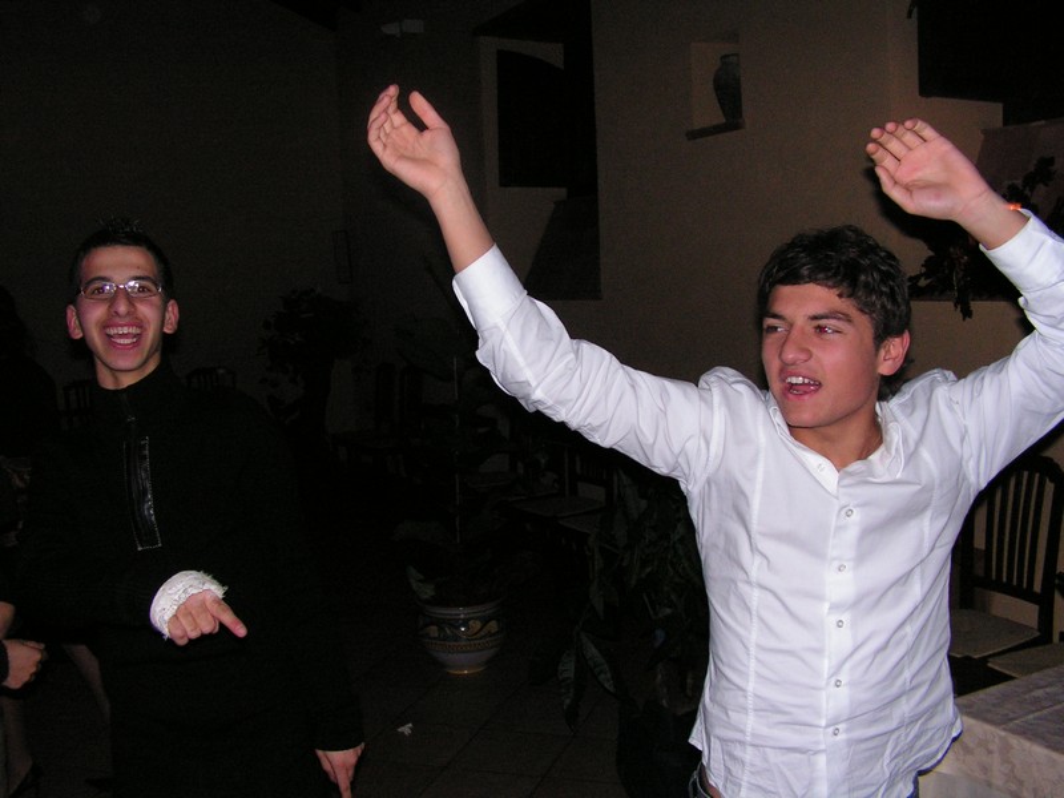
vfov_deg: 39.7
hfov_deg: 51.4
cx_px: 532
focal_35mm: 36
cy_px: 399
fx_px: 1107
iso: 200
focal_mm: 6
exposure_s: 1/40
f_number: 3.2
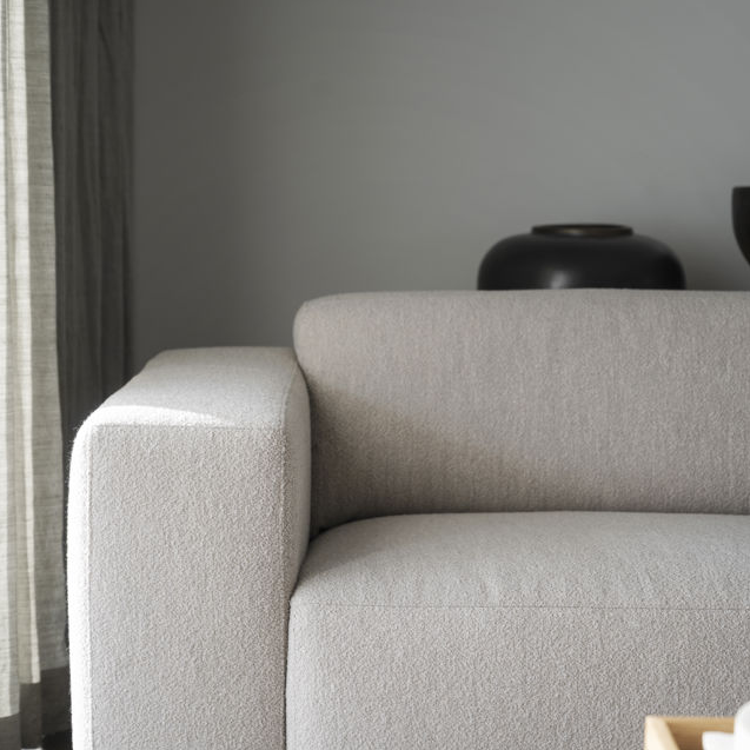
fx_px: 1912
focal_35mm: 78
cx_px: 375
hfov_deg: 22.2
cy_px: 439
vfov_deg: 22.2
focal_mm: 61
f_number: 4.5
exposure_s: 1/2
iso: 160
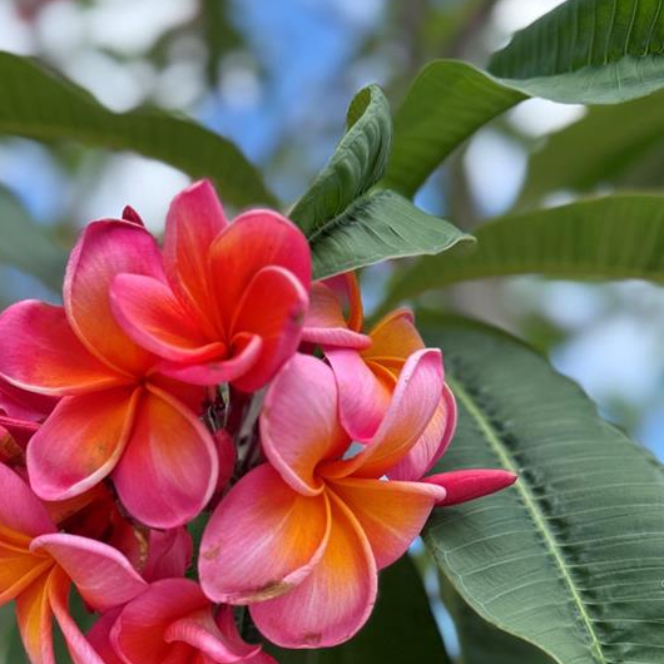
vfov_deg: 33.6
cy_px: 586
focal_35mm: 48
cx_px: 185
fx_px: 1042
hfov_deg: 34.8
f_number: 1.78
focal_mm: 6.76
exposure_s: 1/868
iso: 100
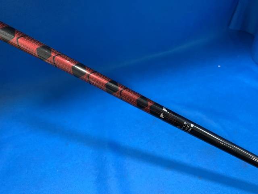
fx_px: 194
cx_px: 129
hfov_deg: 67.3
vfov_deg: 53.1
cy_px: 97
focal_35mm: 26
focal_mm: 4.25
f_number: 1.8
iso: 250
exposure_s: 1/60
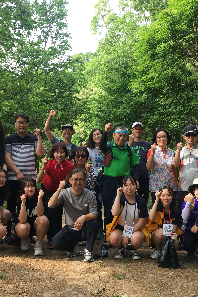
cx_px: 89
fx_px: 338
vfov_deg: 47.4
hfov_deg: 32.6
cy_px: 149
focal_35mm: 41
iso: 25
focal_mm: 4.15
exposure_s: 1/174
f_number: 2.2
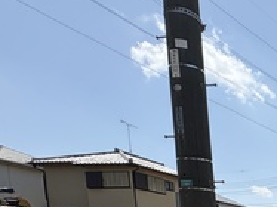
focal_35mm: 48
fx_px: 384
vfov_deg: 24.5
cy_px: 299
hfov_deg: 27.0
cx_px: 422
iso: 50
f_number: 2.2
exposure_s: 1/1217
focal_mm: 2.22
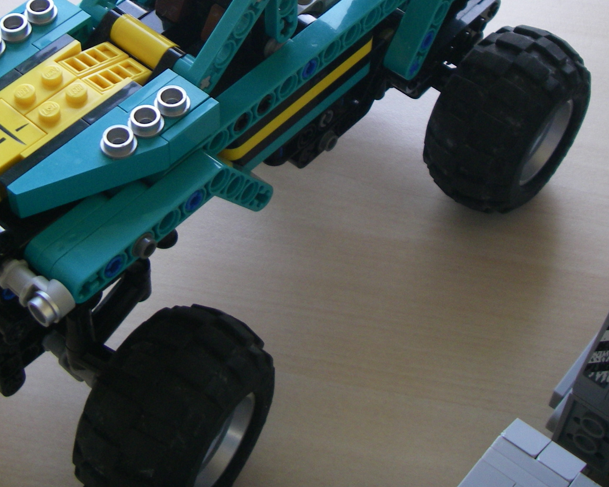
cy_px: 91
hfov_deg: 28.1
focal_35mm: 67
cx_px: 203
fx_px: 1208
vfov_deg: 22.5
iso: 125
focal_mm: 6.3
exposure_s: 1/50
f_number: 3.3
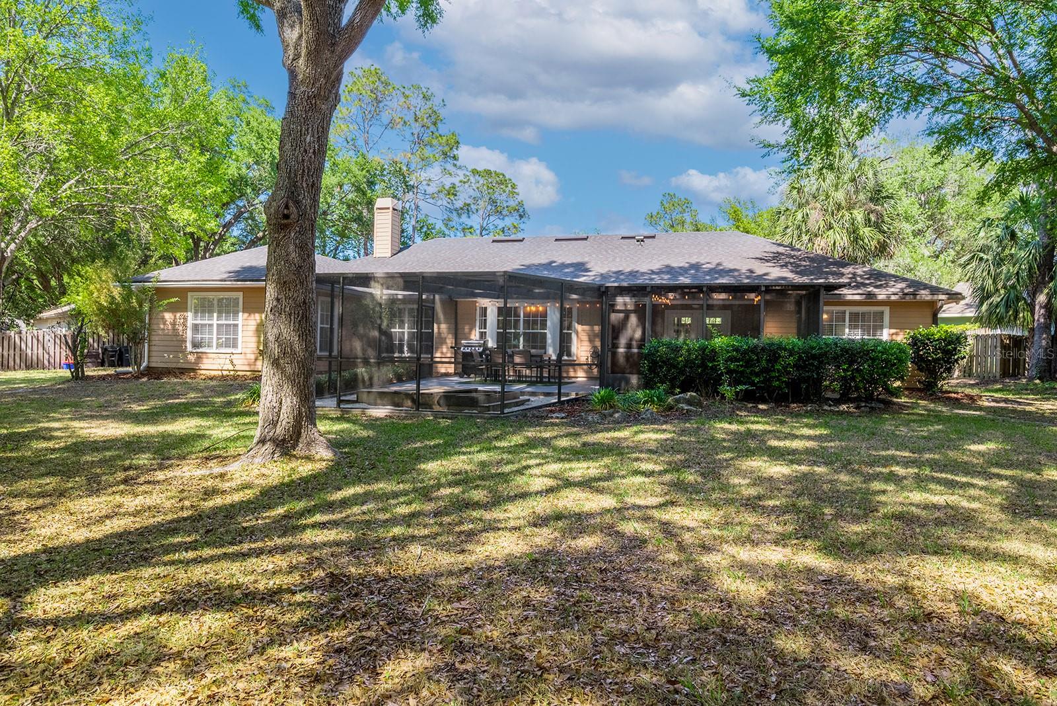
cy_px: 353
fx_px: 631
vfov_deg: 58.4
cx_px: 528
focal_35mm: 22
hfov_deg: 79.9
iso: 400
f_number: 8
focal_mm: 21.5
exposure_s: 1/2000
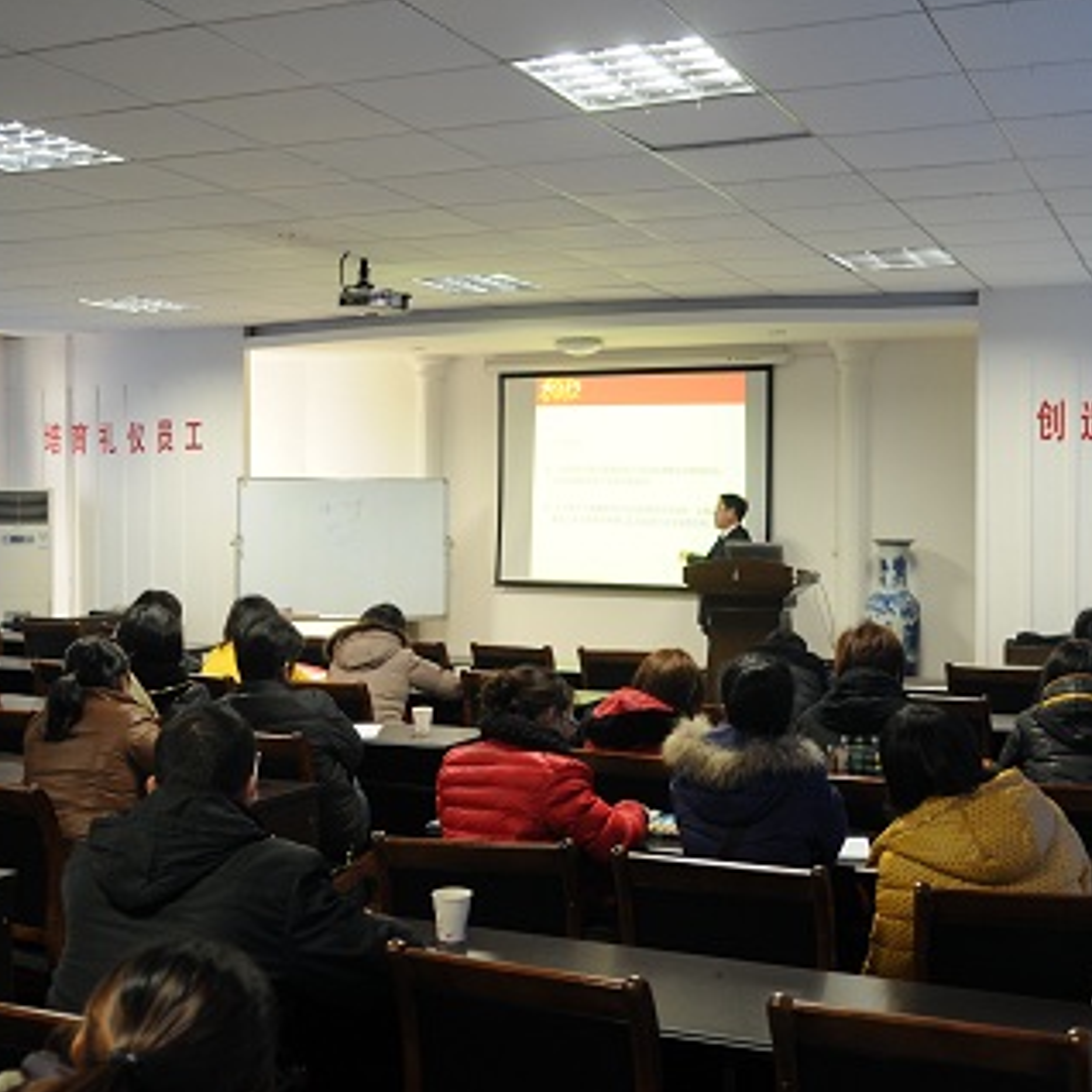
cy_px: 491
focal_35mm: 41
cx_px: 594
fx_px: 1456
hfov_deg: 41.1
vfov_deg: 41.1
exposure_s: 1/13
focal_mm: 17
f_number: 2.8
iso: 320
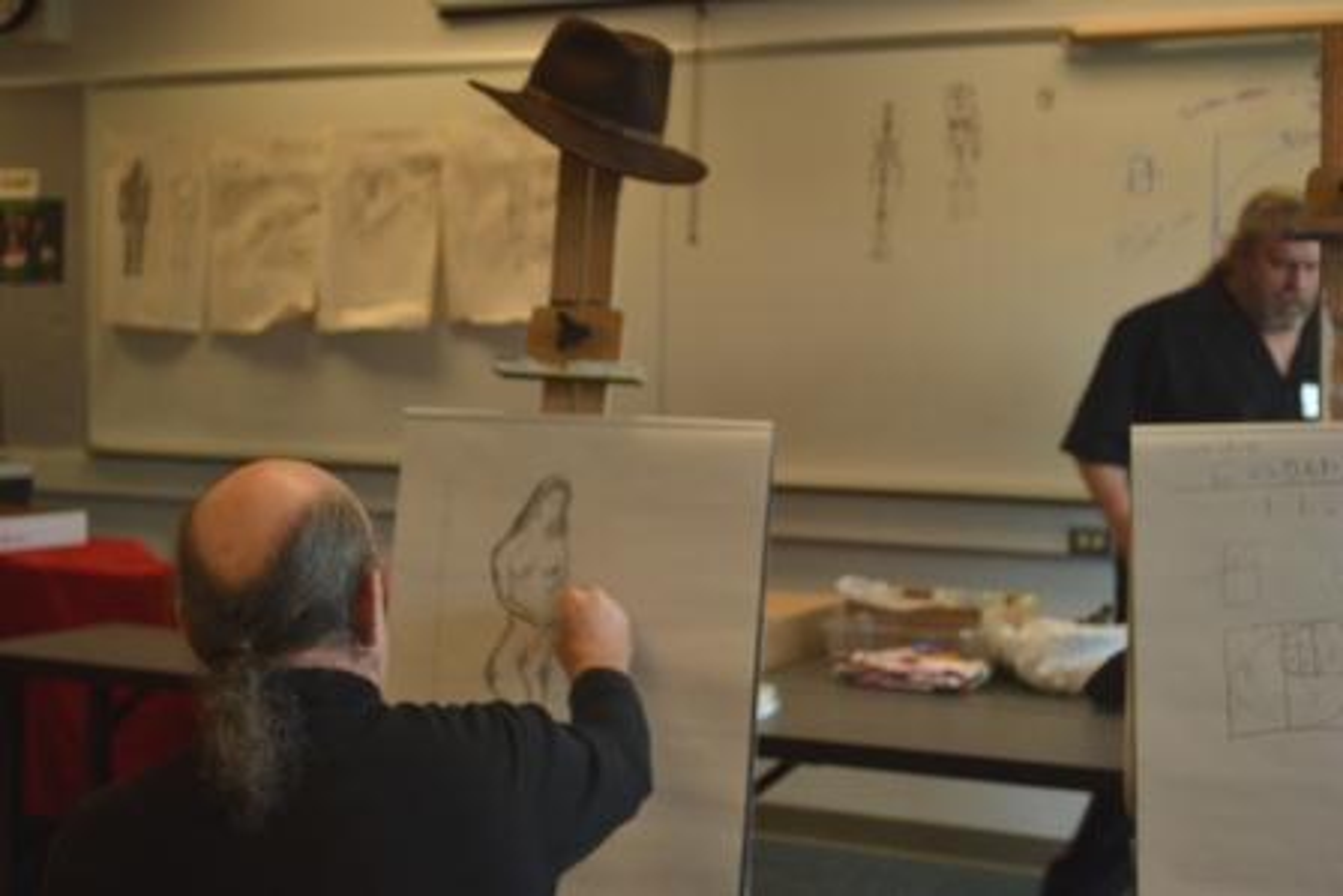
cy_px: 448
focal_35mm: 60
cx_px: 672
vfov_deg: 22.6
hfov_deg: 33.4
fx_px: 2239
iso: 400
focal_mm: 40
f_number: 5.3
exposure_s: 1/60
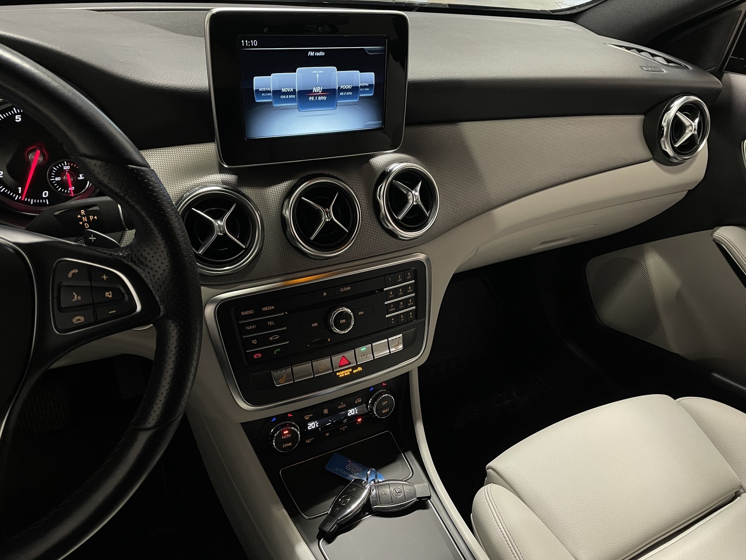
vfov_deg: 53.1
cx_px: 373
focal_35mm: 26
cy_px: 280
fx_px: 560
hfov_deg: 67.3
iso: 400
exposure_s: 1/60
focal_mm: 4.2
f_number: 1.6
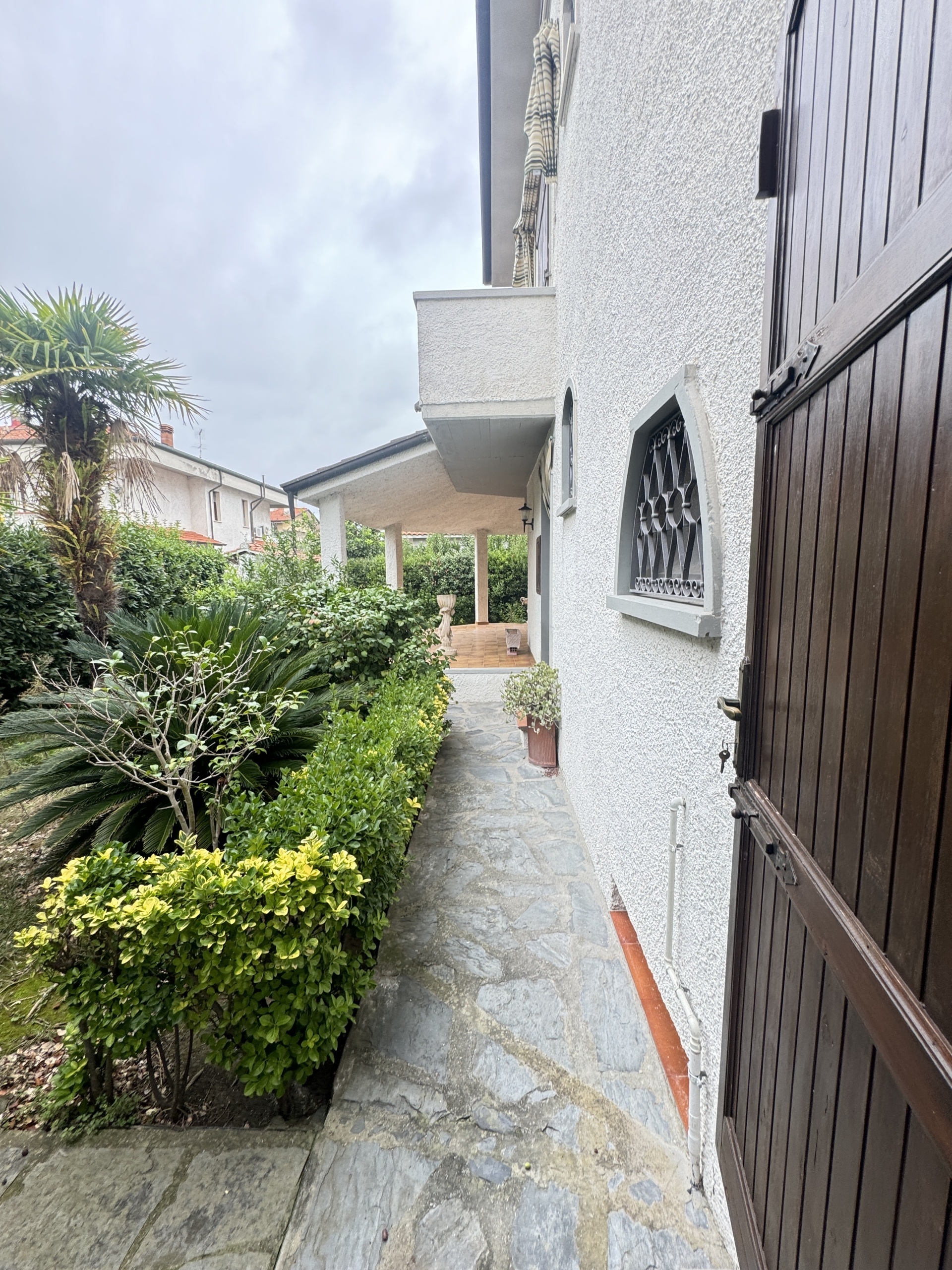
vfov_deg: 102.1
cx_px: 476
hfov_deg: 85.7
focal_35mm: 14
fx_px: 513
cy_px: 635
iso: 40
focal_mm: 2.22
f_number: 2.2
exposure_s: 1/103
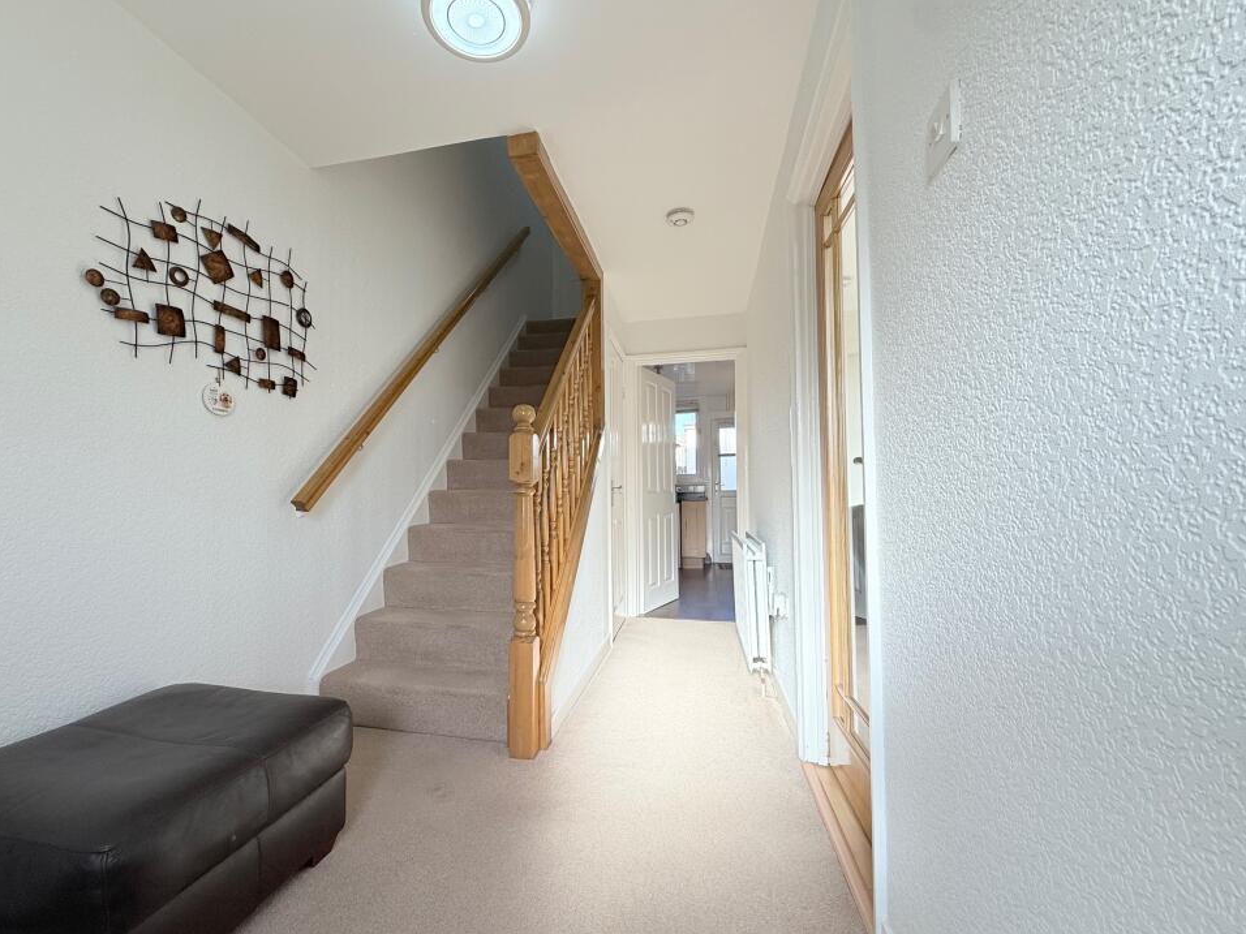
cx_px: 580
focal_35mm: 15
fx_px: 540
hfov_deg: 98.0
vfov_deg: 81.7
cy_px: 477
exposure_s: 1/141
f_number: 2.2
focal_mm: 2.22
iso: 50
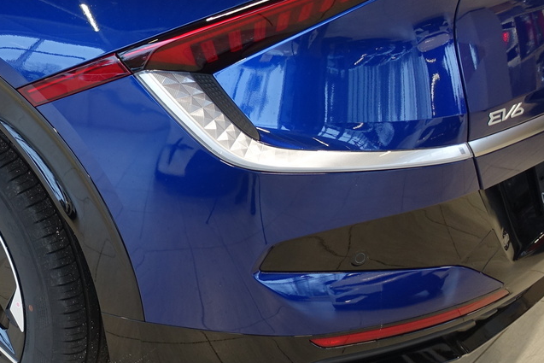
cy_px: 138
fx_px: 922
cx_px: -44
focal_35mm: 61
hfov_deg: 29.8
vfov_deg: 22.2
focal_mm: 8.8
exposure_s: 1/30
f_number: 1.8
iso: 125
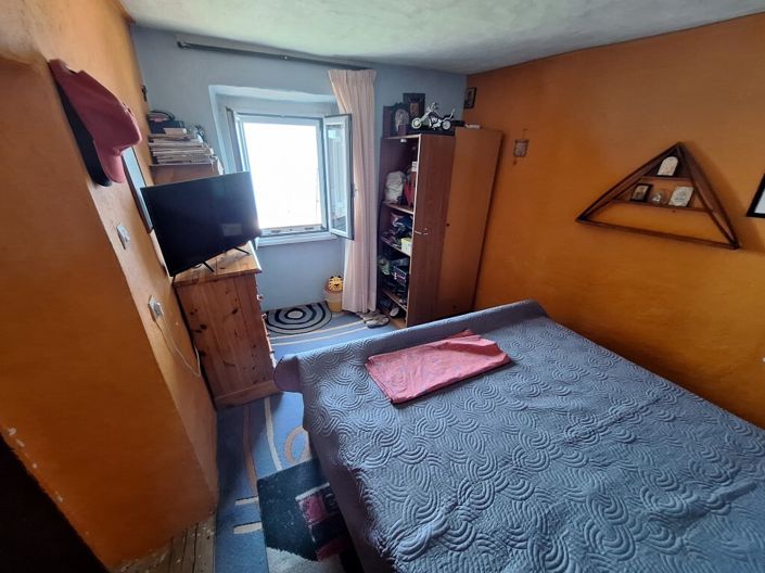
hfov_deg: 106.2
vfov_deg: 89.9
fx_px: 287
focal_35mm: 13
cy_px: 286
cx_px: 382
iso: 160
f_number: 2.2
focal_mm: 1.74
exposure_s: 1/50
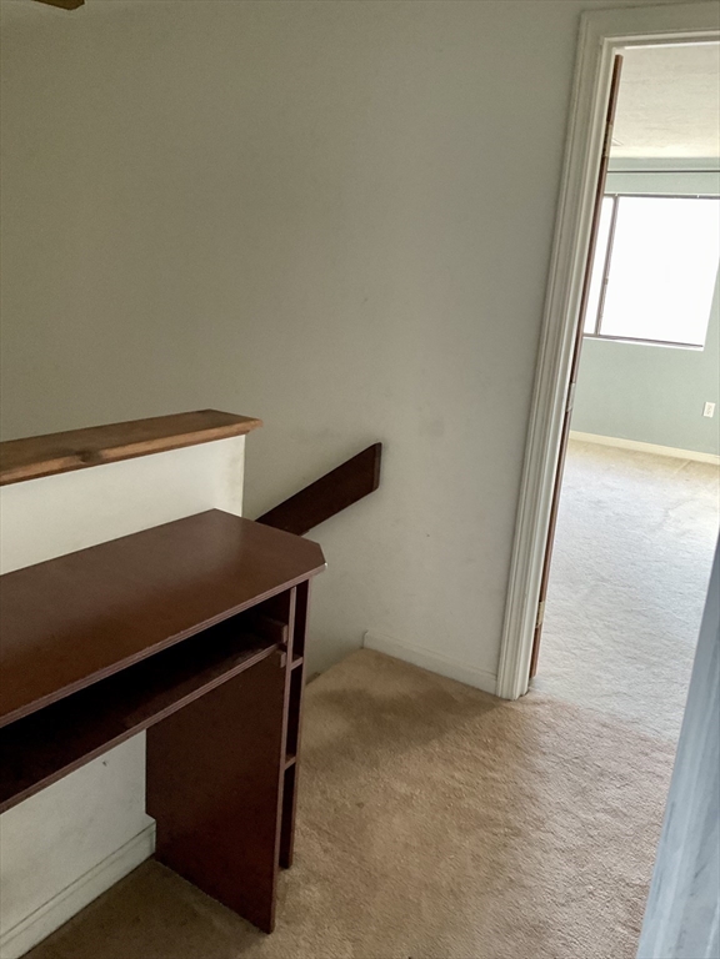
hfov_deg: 48.2
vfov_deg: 61.7
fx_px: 804
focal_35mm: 29
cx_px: 360
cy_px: 480
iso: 200
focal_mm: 3
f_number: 1.8
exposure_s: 1/60
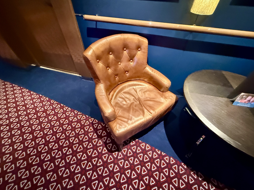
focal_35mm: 15
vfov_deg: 81.6
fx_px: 110
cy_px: 88
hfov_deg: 98.2
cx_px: 130
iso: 1250
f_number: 2.2
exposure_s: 1/60
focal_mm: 2.22
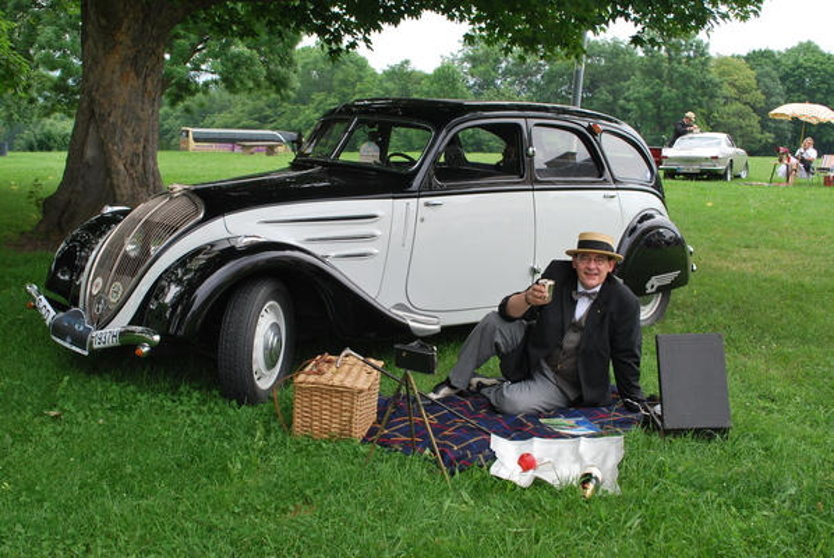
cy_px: 279
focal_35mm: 42
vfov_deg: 32.0
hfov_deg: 46.4
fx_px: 974
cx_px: 417
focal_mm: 28
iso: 200
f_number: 9
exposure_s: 1/100
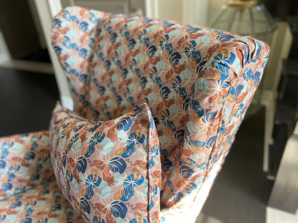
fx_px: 224
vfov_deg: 53.1
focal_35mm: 26
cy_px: 112
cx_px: 149
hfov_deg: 67.3
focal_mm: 4.25
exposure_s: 1/121
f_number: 1.8
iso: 80
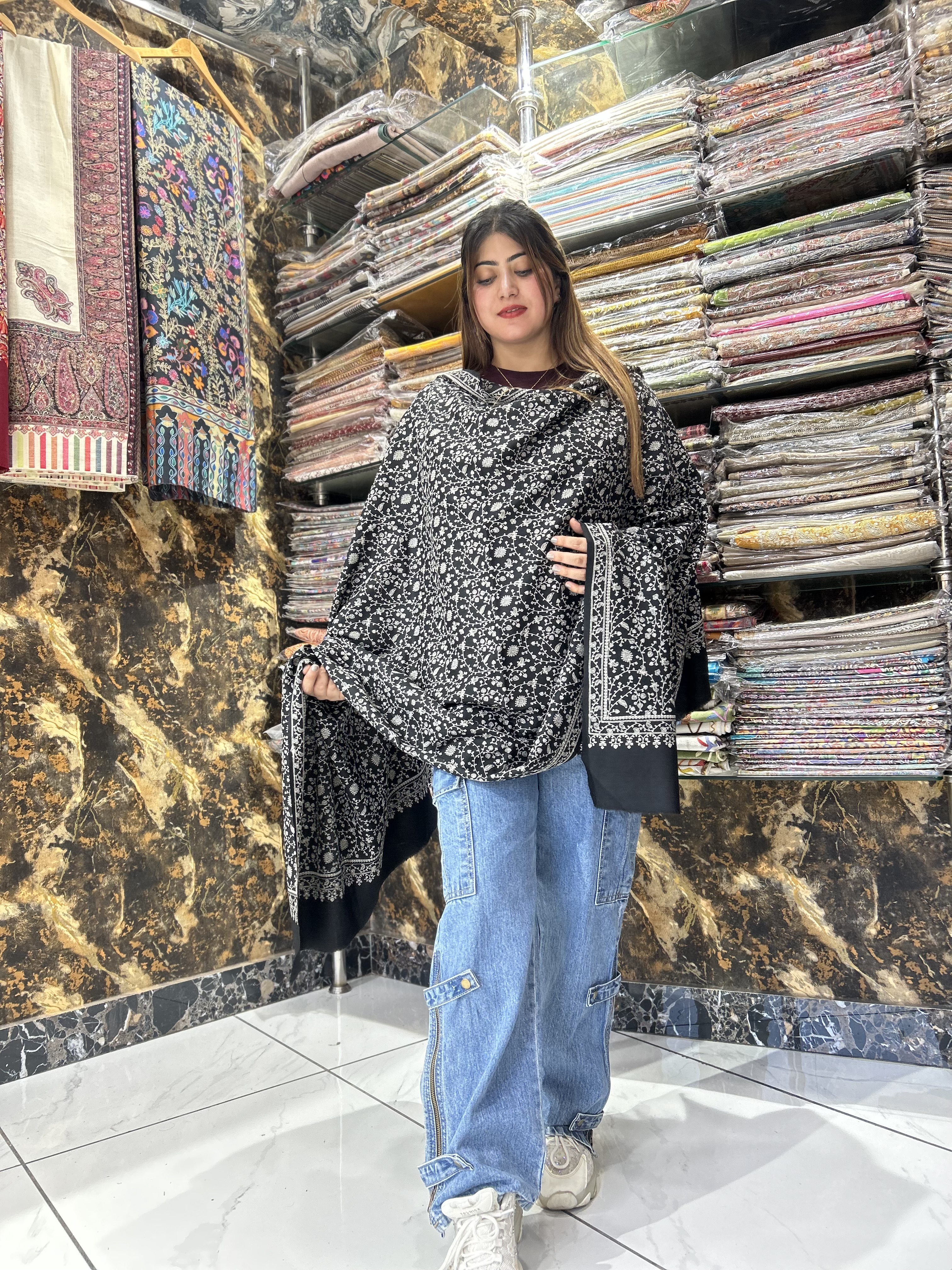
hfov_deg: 53.1
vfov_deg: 67.3
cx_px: 476
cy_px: 635
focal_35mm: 26
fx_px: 953
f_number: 1.5
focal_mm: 5.7
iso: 64
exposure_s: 1/50
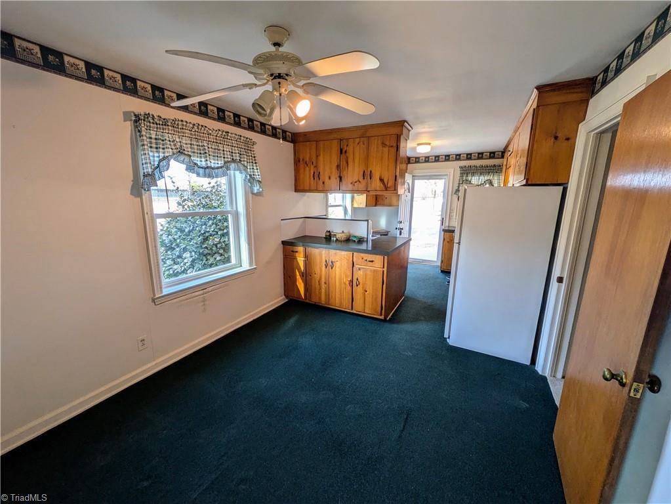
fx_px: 271
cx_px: 336
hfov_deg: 102.0
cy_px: 252
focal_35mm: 14
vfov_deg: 85.7
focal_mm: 1.83
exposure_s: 1/120
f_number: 2.2
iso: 107
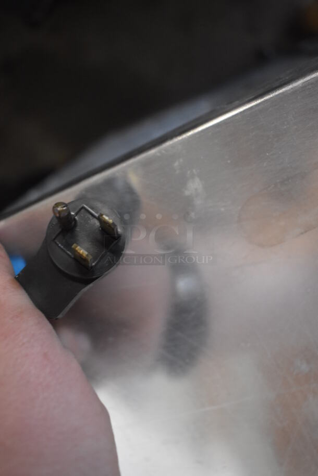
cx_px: 159
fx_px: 516
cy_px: 238
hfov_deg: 34.3
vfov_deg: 49.5
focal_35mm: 39
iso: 2500
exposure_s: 1/60
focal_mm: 26
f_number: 4
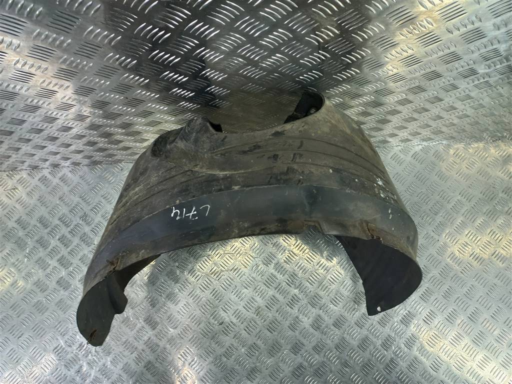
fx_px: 370
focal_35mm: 25
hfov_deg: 69.4
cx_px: 256
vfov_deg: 54.9
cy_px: 192
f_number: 1.8
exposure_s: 1/50
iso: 50
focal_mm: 4.6
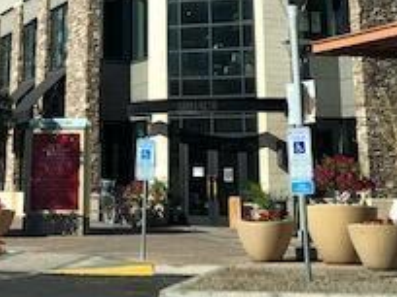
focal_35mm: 88
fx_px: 1009
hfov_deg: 22.2
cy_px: -136
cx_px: 136
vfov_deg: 15.6
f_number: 1.8
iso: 20
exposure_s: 1/1156
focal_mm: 3.99
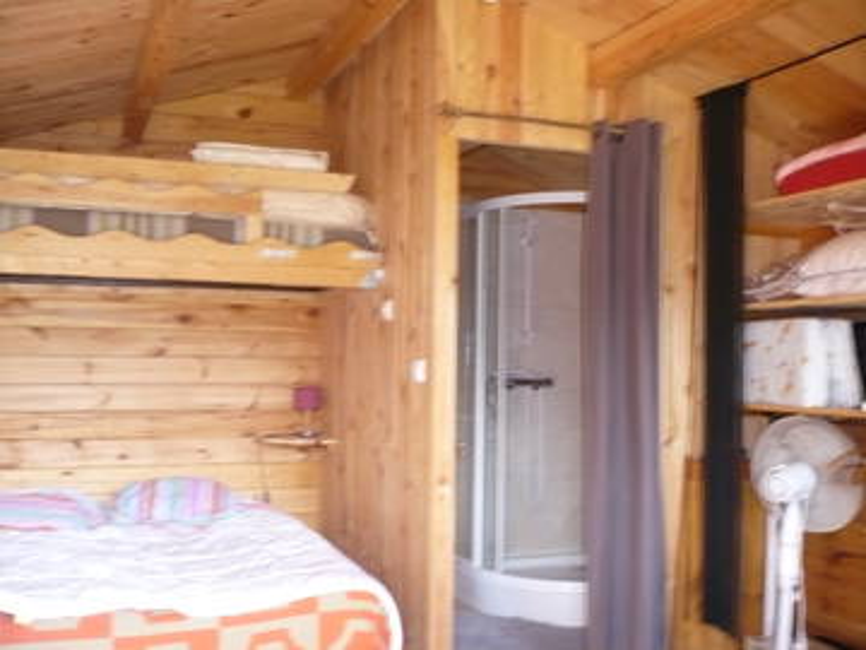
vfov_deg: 40.7
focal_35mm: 35
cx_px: 433
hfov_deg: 52.6
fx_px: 876
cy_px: 325
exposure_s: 1/30
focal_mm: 5.8
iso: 250
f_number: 2.8
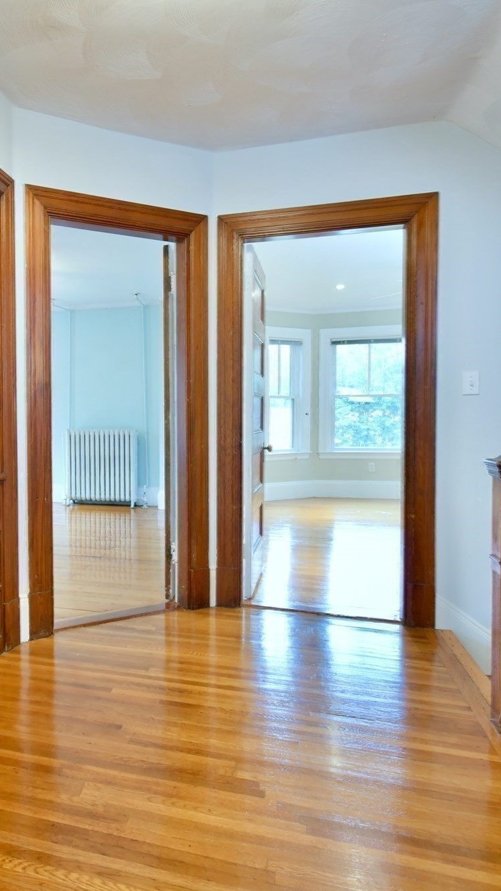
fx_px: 567
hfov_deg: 44.7
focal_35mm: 24
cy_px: 452
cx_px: 82
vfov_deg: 76.3
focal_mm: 10
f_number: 4.5
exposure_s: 1/15
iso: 1000
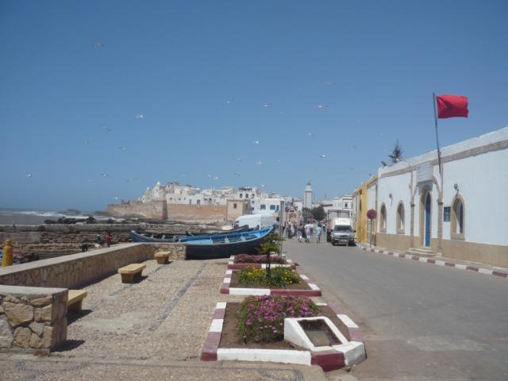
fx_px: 514
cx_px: 254
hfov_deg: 52.6
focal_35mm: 35
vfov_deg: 40.7
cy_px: 190
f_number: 8
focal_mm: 5.8
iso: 100
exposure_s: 1/400
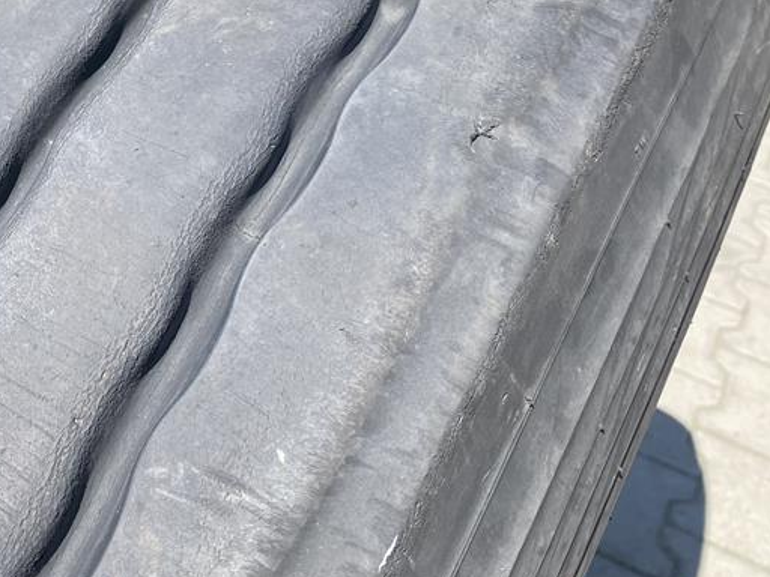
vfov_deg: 27.8
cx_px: 54
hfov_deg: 34.4
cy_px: 188
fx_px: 1157
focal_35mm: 52
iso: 32
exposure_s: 1/1053
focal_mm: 4.25
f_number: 1.8
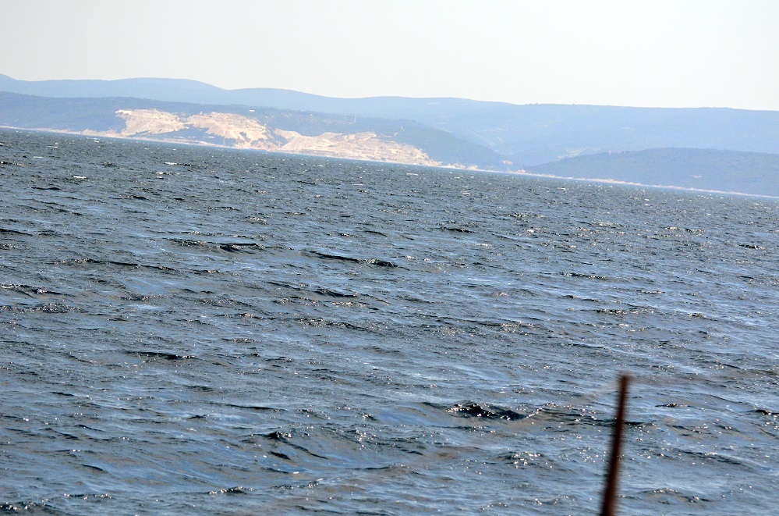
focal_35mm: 123
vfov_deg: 11.1
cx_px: 390
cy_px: 258
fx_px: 2655
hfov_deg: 16.7
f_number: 5
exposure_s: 1/5000
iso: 800
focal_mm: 82
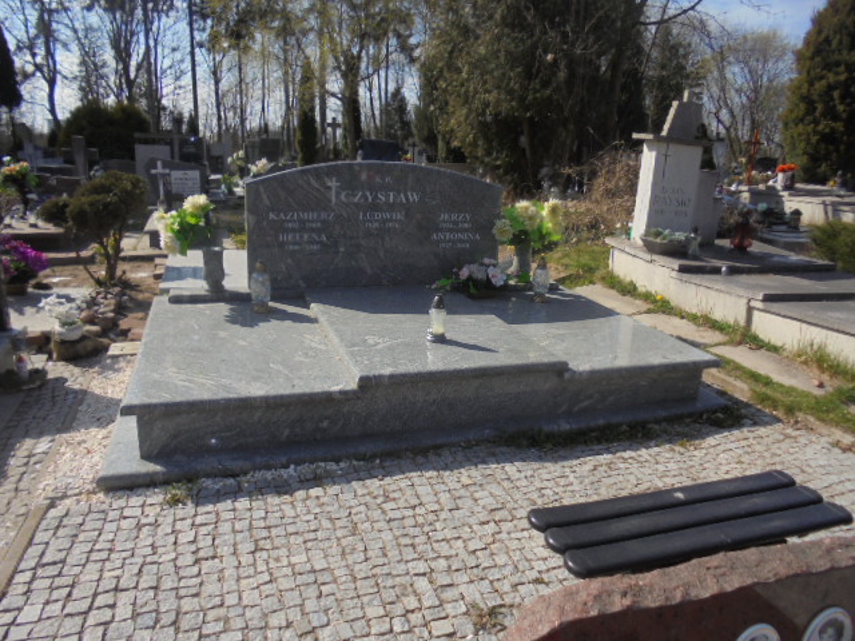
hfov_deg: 67.3
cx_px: 428
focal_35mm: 26
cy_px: 320
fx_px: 642
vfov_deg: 53.1
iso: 100
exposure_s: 1/800
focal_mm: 4.6
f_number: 3.5
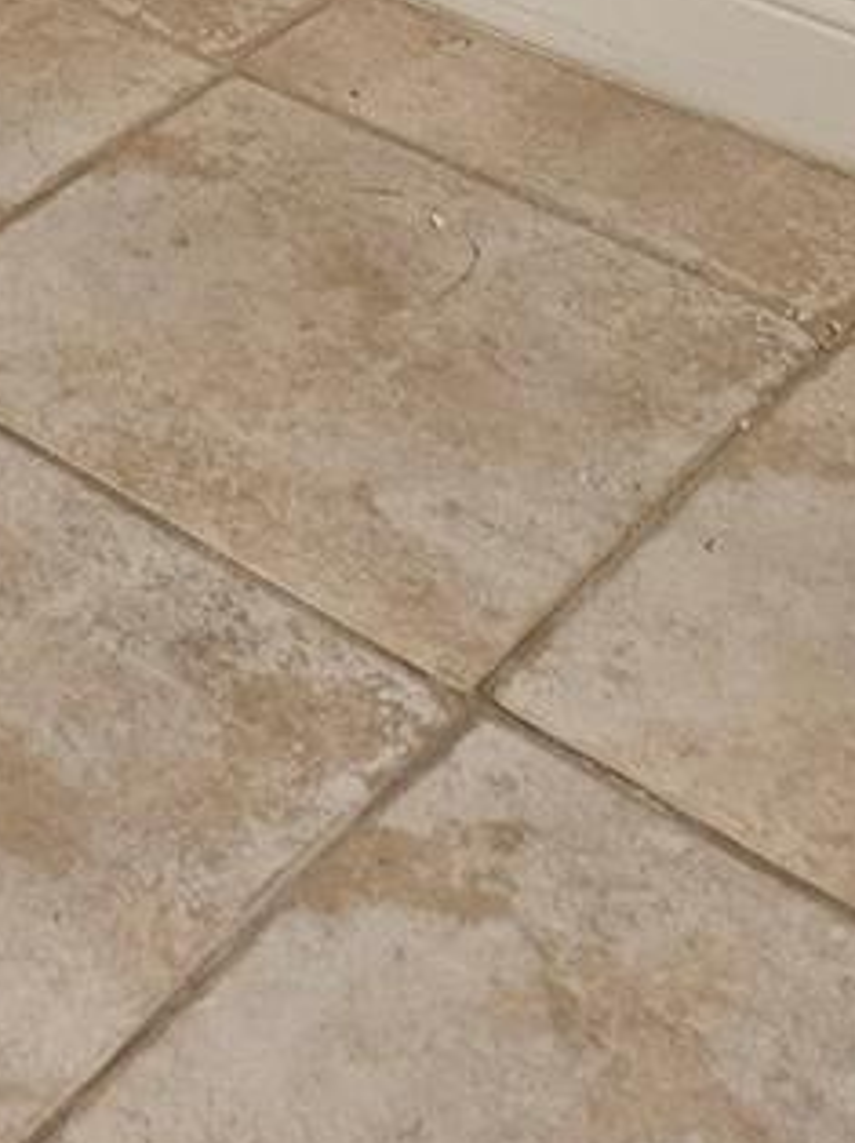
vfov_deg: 17.9
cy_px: -903
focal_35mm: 88
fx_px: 2902
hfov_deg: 14.8
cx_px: -633
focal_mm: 5.4
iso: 1000
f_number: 1.8
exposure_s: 1/120
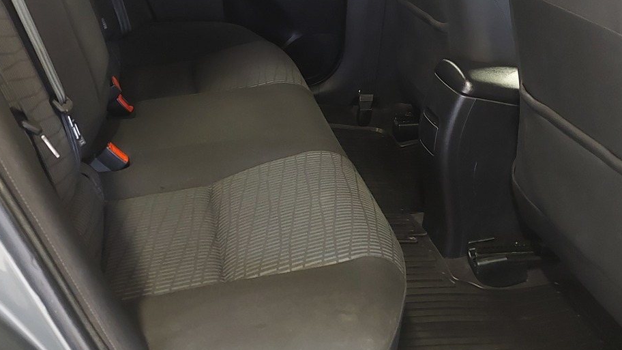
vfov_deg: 27.4
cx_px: 308
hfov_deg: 47.4
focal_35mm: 43
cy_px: 93
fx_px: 709
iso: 800
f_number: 1.8
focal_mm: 5.23
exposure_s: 1/14.3
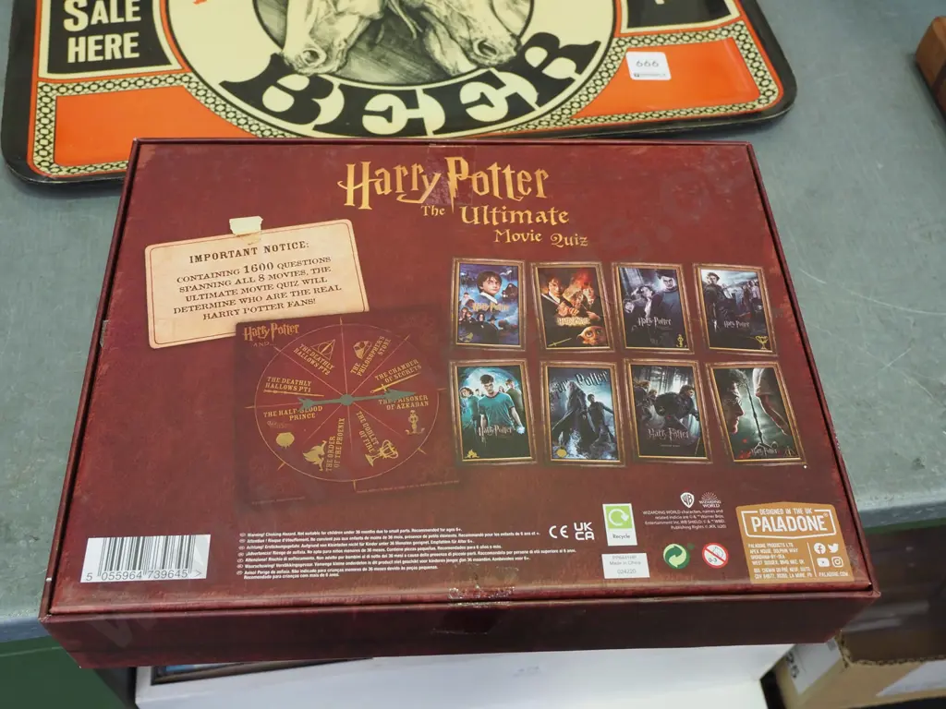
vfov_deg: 39.7
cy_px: 354
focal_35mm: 36
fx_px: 984
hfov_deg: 51.4
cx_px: 473
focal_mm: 18
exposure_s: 1/60
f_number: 5.6
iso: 1250
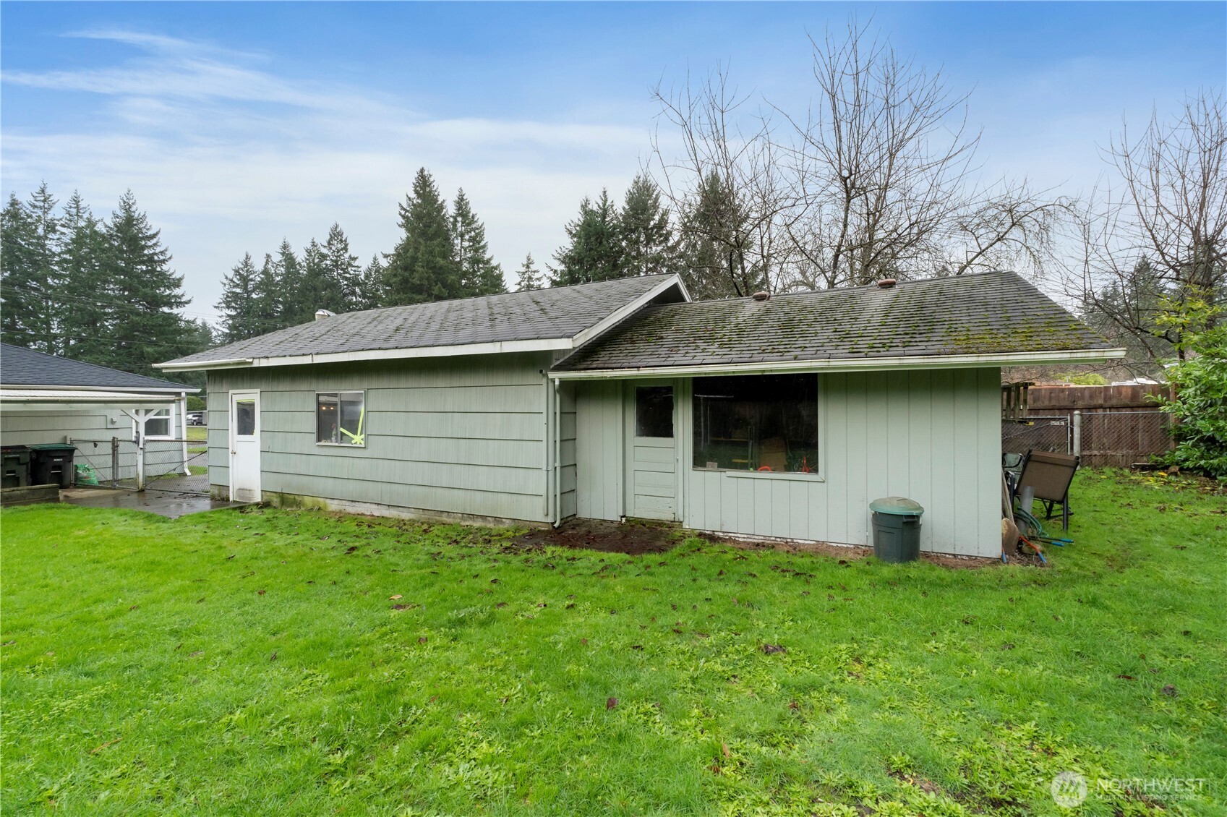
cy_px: 408
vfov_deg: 77.3
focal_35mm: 15
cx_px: 614
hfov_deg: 100.4
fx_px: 511
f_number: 8
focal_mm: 10
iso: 800
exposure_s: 1/40
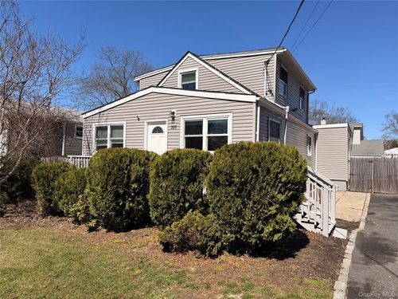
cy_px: 150
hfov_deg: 71.6
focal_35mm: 24
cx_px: 199
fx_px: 276
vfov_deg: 56.8
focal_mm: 6.76
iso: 80
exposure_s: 1/5714
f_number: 1.78
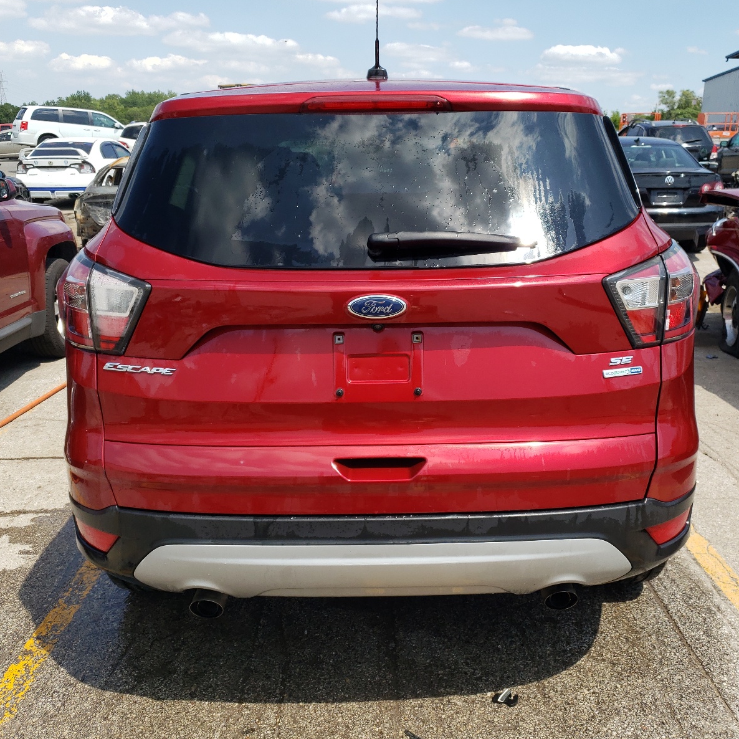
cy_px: 369
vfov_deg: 52.5
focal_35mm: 31
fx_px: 749
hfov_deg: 52.5
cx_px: 401
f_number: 1.5
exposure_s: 1/2500
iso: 50
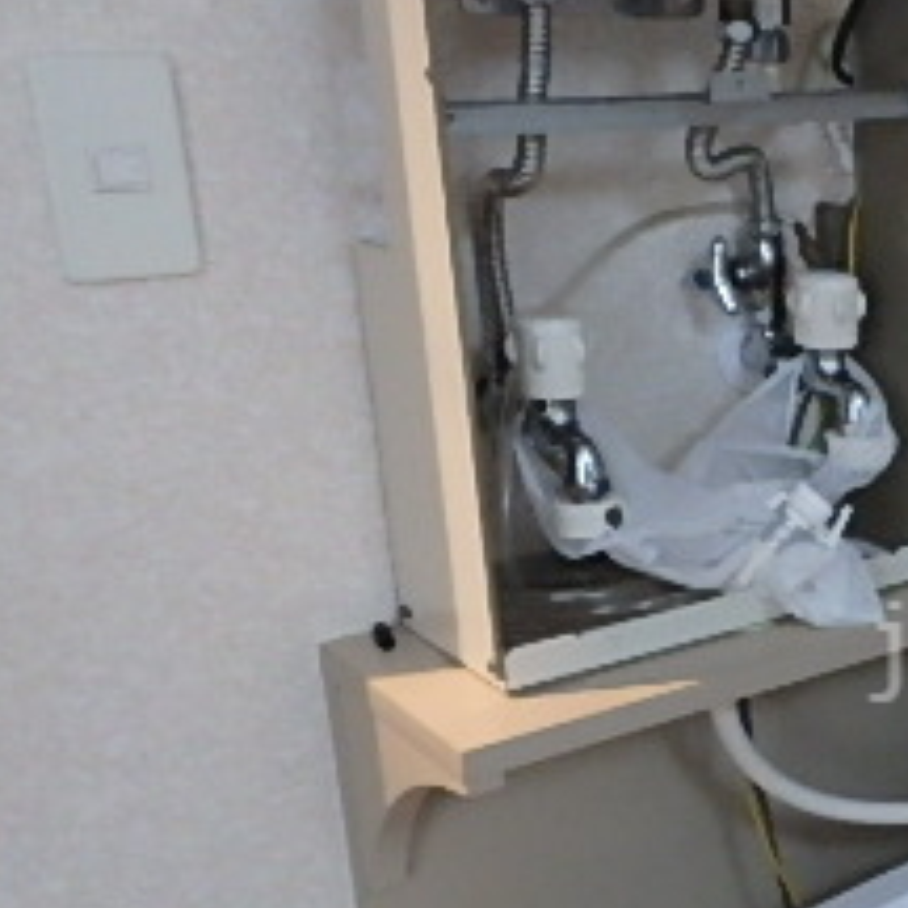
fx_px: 1632
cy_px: 652
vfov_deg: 30.7
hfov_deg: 26.7
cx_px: 1156
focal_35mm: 55
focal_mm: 3.7
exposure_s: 1/30
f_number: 3.5
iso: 640
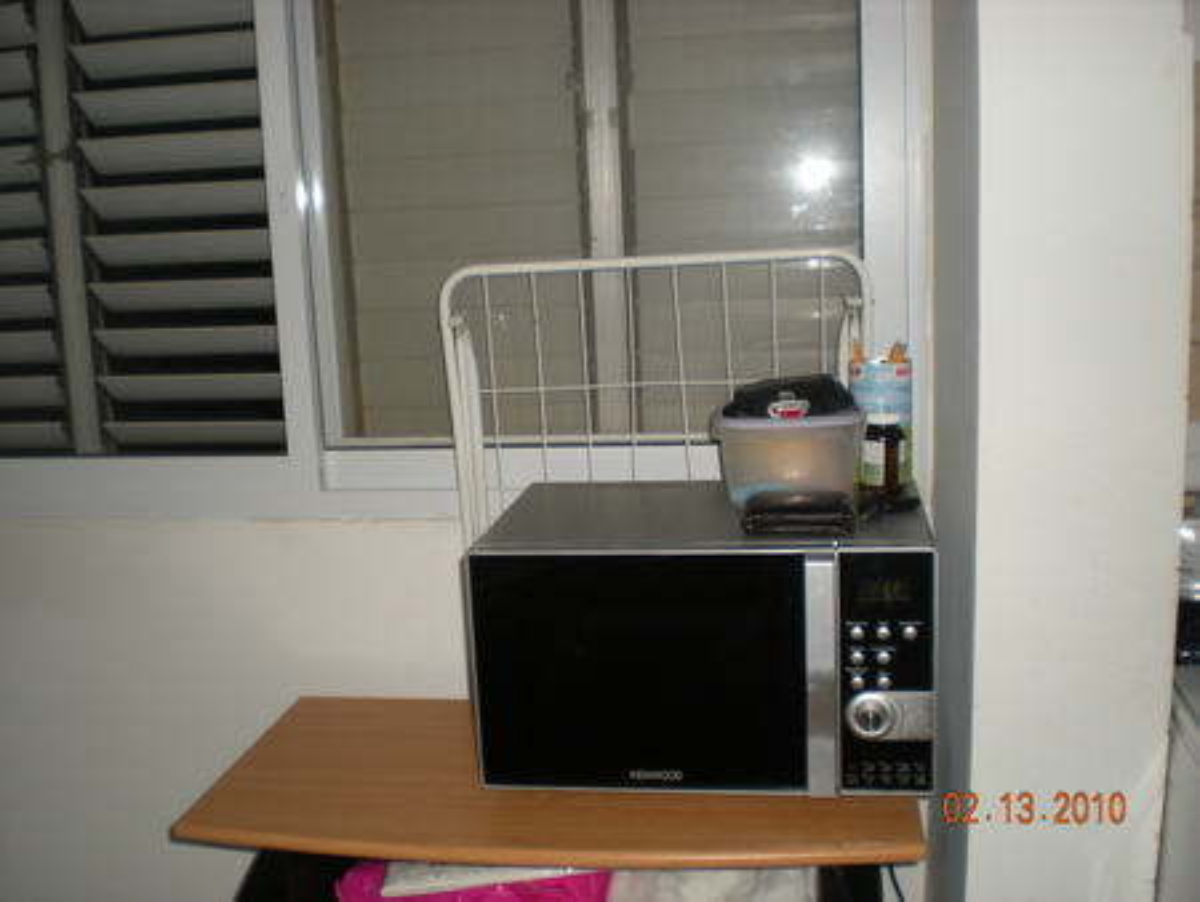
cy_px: 451
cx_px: 600
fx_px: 1318
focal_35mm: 38
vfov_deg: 37.8
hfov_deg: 49.0
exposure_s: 1/60
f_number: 3.1
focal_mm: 6.3
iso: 64
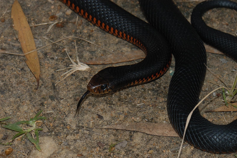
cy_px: 79
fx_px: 1036
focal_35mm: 158
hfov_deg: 13.1
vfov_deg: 8.7
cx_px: 118
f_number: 13
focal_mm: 105
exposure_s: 1/60
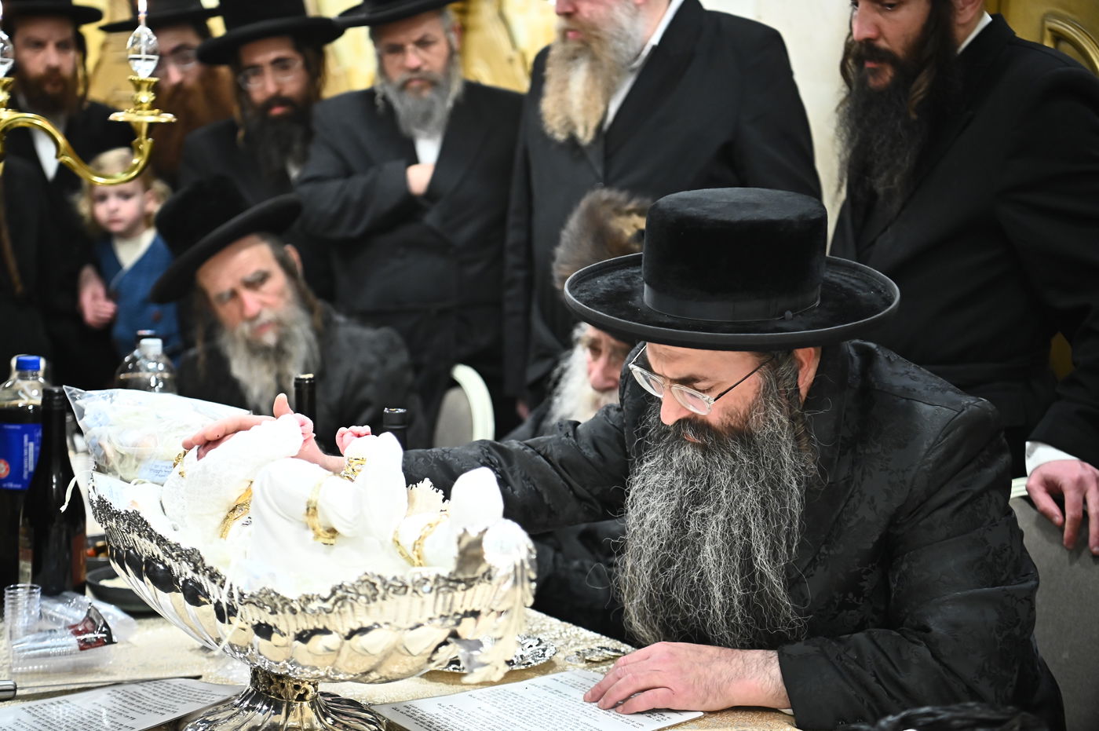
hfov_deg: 35.7
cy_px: 366
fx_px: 1708
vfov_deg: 24.2
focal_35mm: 56
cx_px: 550
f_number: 3.2
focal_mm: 56
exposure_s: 1/160
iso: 3200
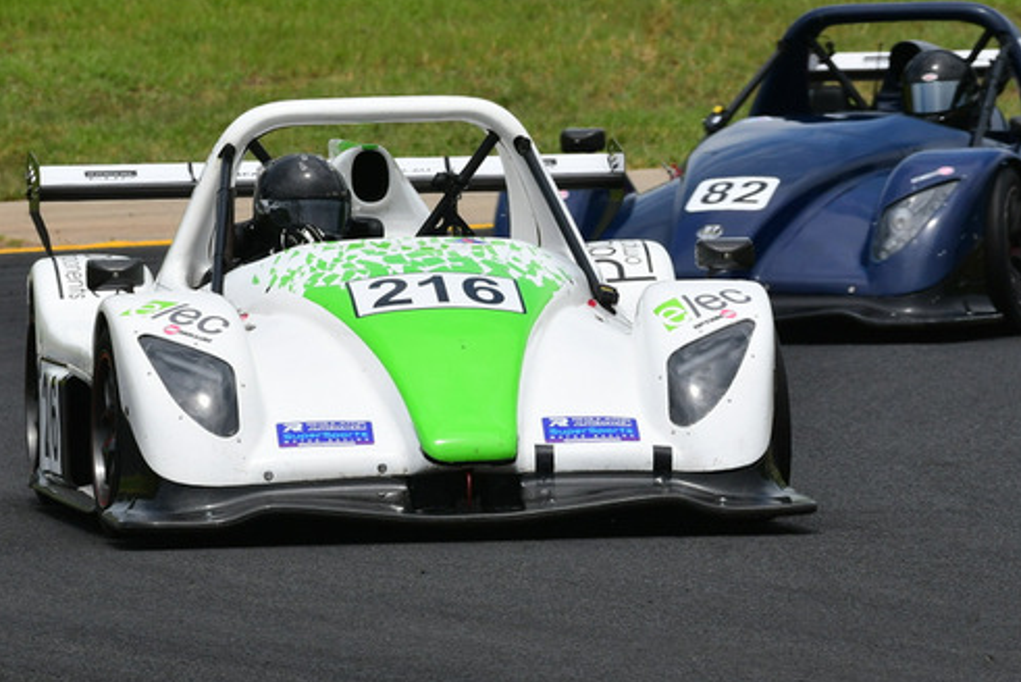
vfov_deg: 1.9
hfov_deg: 2.9
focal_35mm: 709
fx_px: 20119
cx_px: 412
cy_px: 179
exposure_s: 1/640
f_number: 11
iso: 320
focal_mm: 290
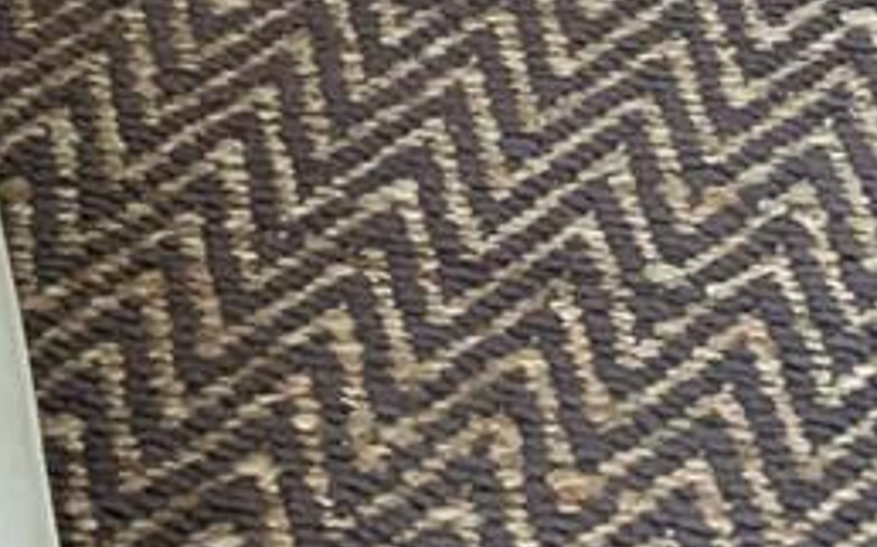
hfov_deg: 12.2
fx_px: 4085
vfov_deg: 6.6
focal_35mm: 171
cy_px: -1403
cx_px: 146
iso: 100
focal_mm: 4.25
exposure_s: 1/60
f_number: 1.8
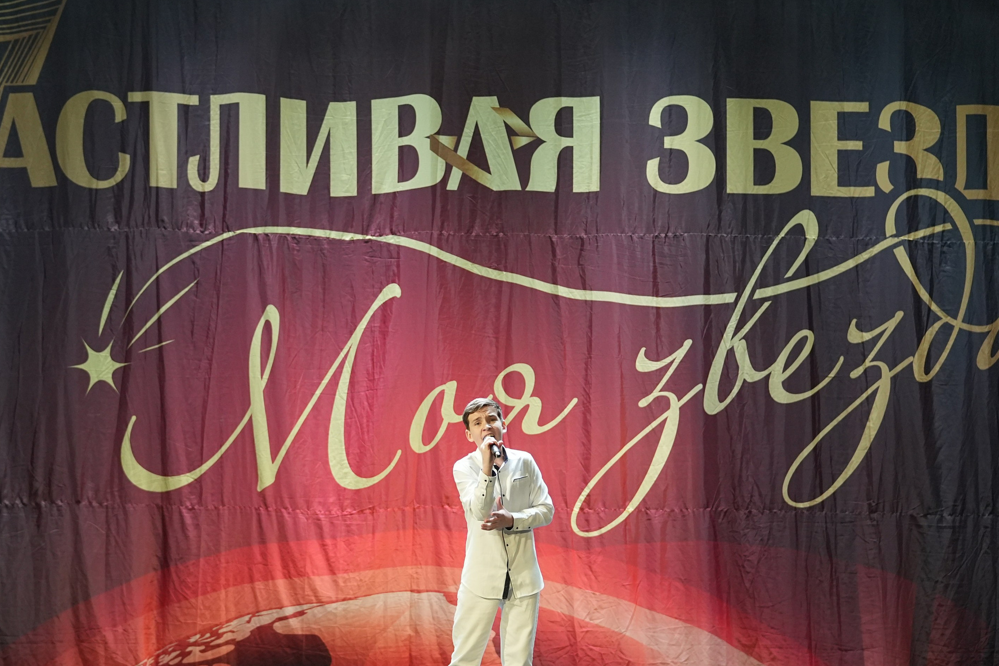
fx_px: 4079
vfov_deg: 9.3
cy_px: 385
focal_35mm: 147
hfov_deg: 14.0
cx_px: 434
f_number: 2.8
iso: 2500
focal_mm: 102
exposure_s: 1/400
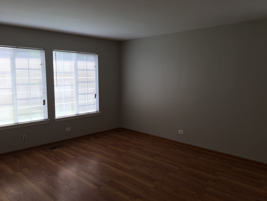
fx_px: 224
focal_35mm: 29
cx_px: 134
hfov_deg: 61.7
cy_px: 100
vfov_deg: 48.2
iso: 25
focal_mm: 4.15
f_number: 2.2
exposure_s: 1/155
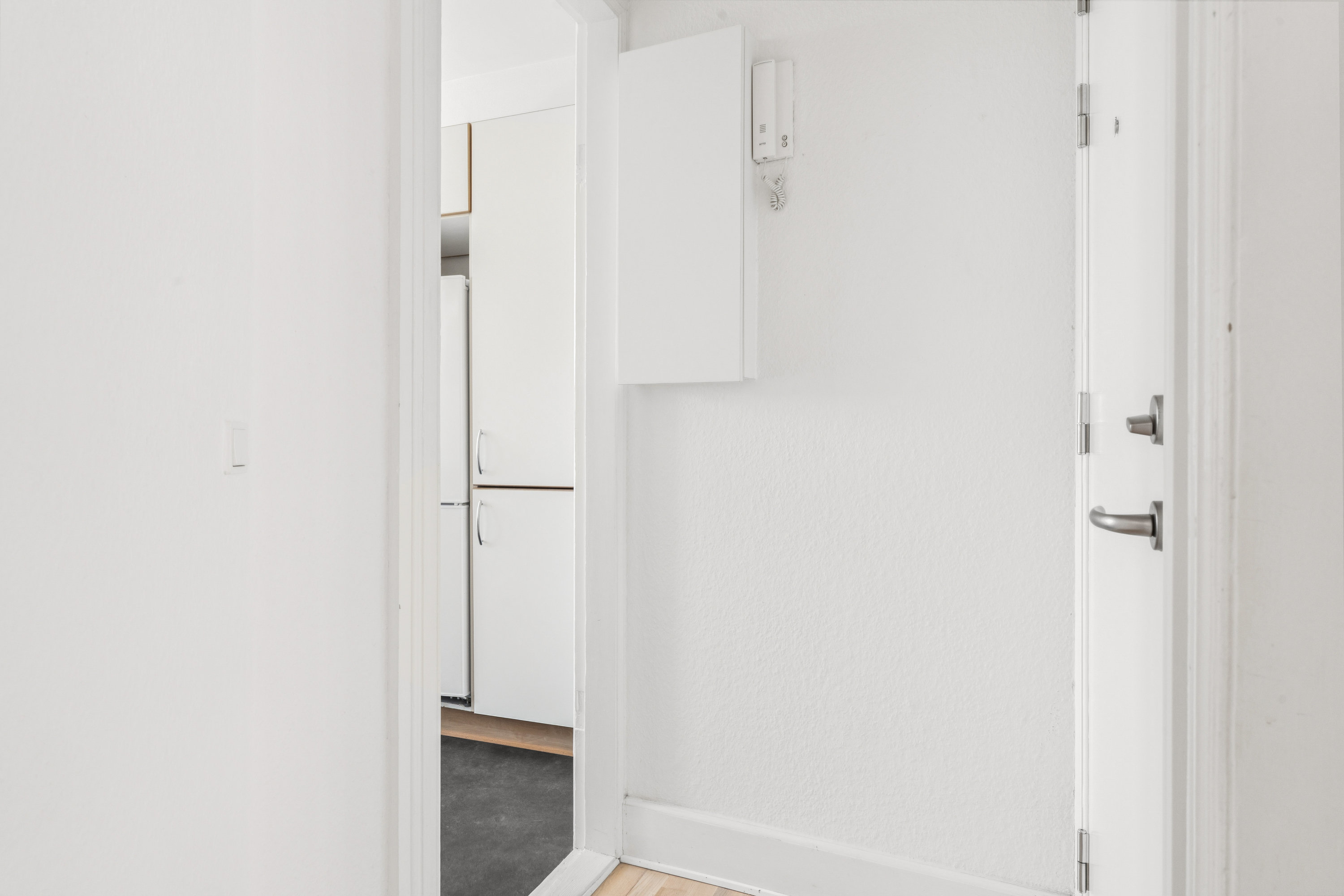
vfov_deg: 57.2
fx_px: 821
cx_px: 672
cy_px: 448
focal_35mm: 22
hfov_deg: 78.6
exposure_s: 1/13
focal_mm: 22
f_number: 11
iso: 800
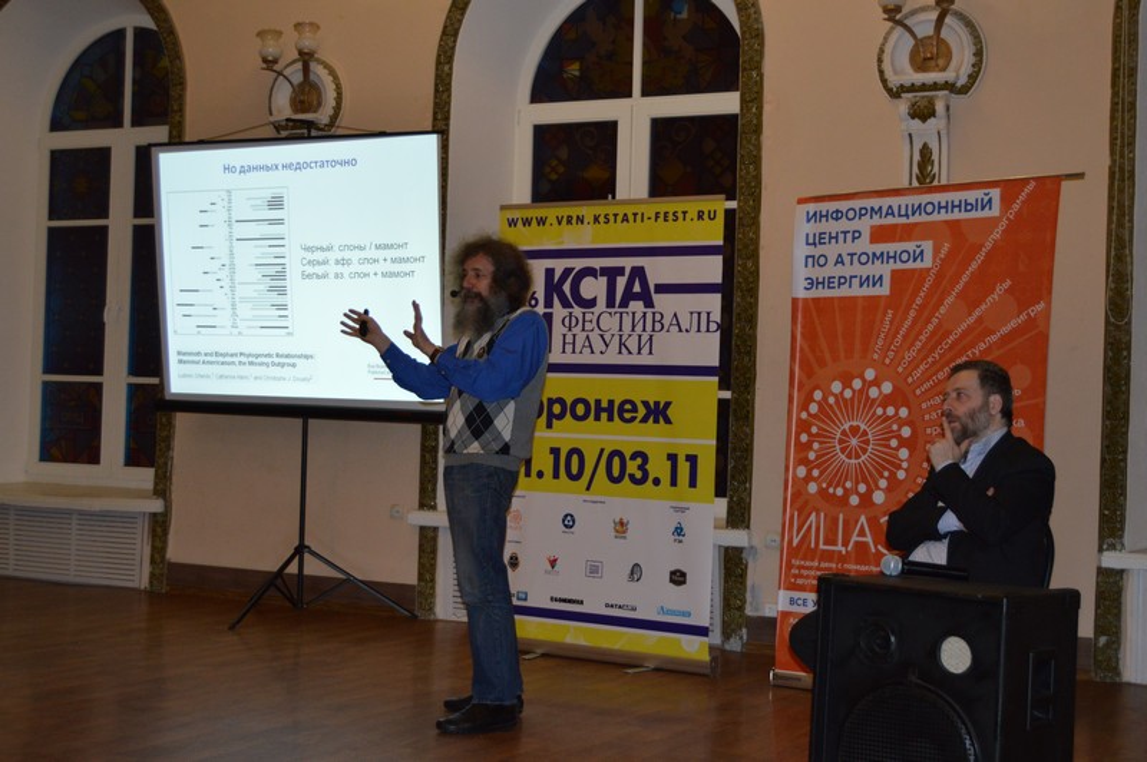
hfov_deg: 38.9
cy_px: 381
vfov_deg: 26.4
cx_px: 574
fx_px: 1624
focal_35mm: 51
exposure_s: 1/60
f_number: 4.5
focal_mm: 34
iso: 1000
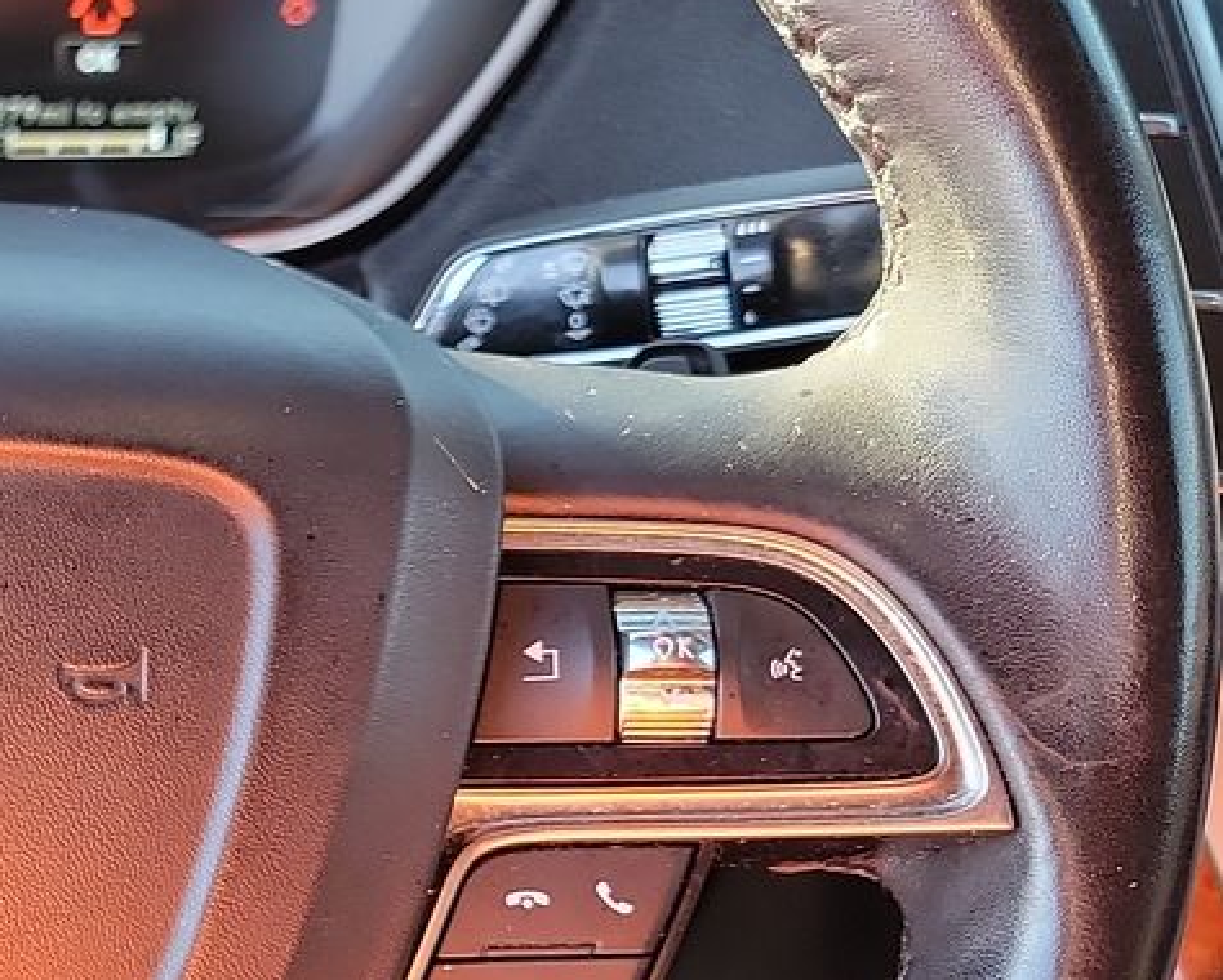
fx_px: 2862
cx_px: -250
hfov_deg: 22.2
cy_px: 619
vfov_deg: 19.4
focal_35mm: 79
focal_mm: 6.7
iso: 220
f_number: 1.8
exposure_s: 1/59
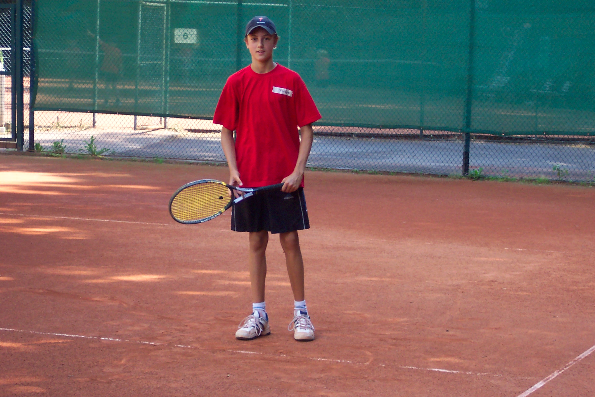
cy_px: 198
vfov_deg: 12.0
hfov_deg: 17.9
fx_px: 1884
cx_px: 298
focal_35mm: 114
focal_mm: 24
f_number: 4.8
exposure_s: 1/125
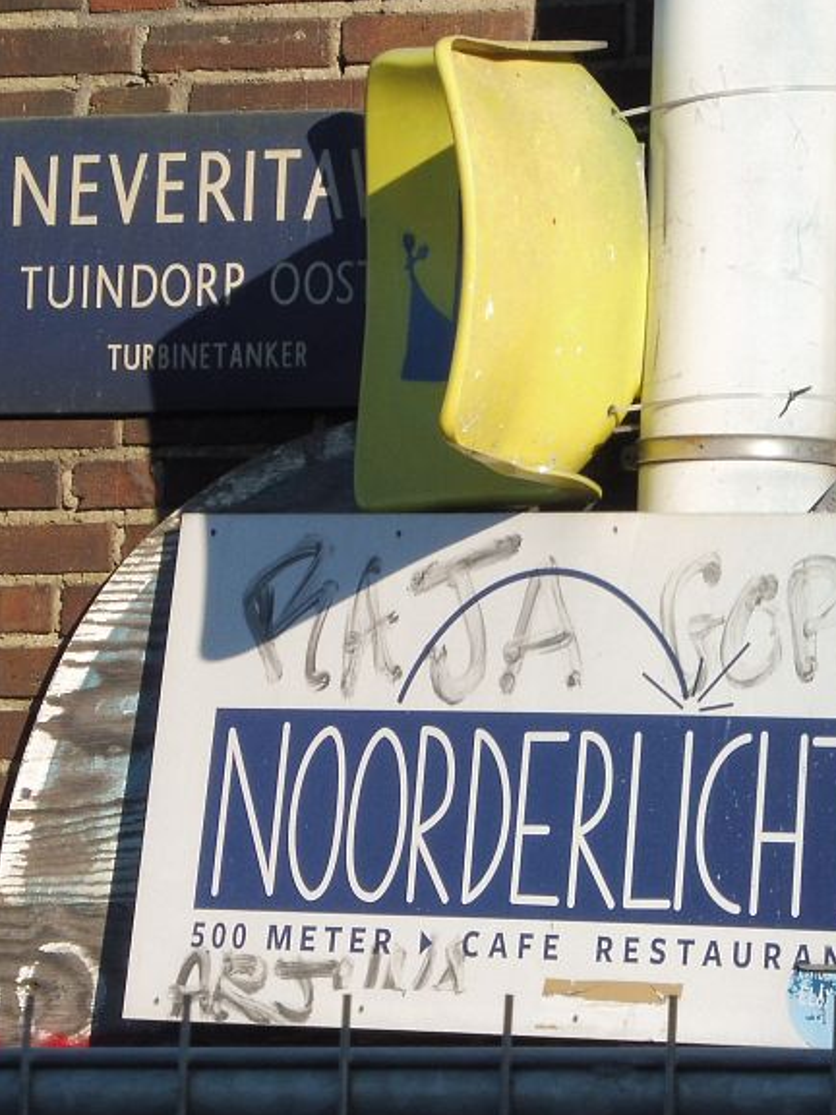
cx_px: 710
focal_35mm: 354
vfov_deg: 5.6
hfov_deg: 4.2
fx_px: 11399
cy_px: 505
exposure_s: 1/250
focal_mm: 35.6
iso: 100
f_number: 7.1
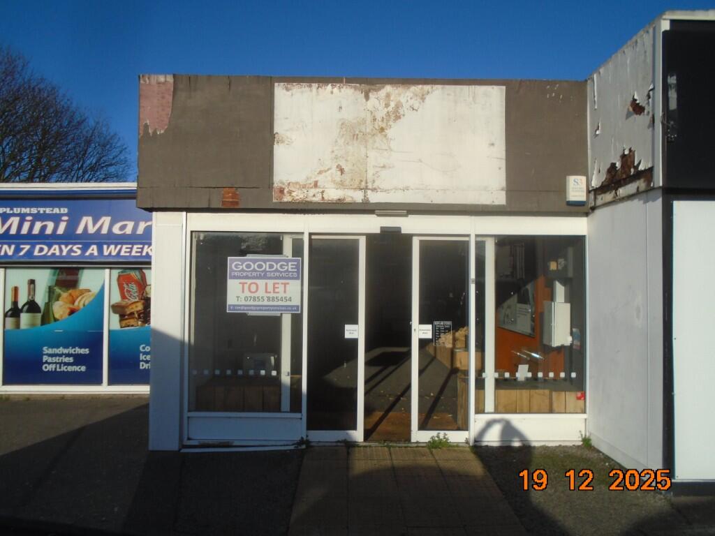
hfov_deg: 67.3
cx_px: 358
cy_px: 268
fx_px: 537
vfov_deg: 53.1
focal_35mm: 26
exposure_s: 1/400
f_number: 8
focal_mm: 4.6
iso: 100
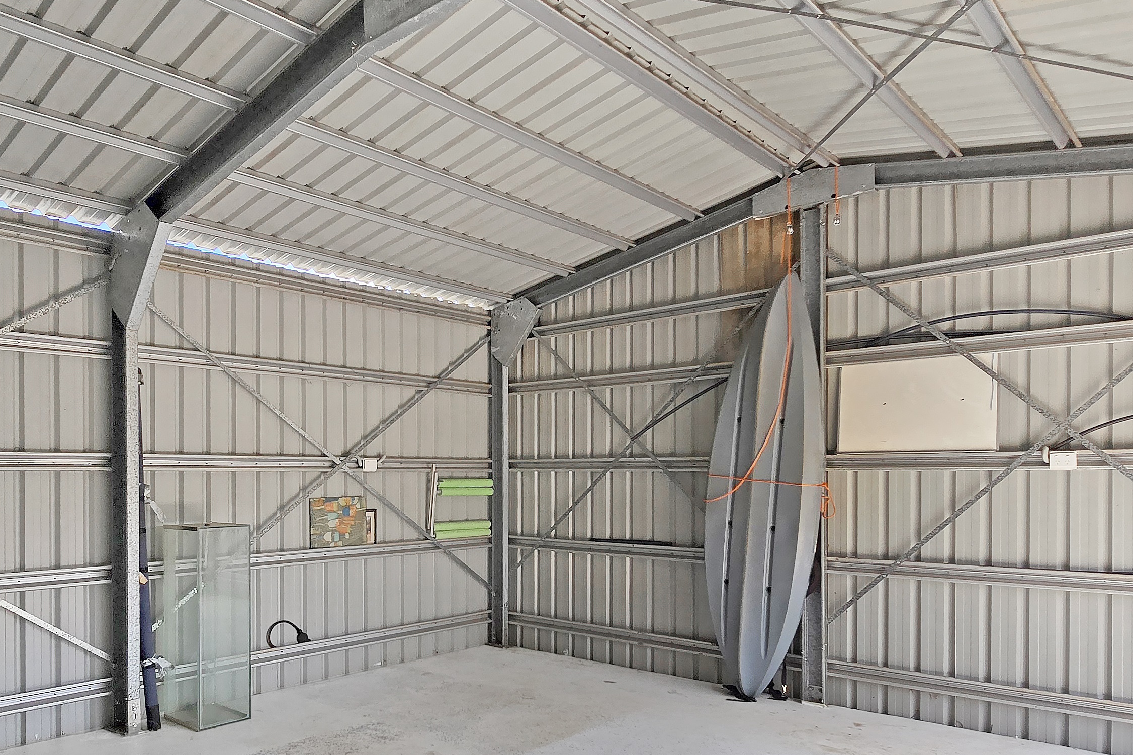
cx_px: 491
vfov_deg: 52.4
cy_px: 487
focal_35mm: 24
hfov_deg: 73.4
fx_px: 755
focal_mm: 2.2
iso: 125
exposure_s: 1/2000
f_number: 2.2
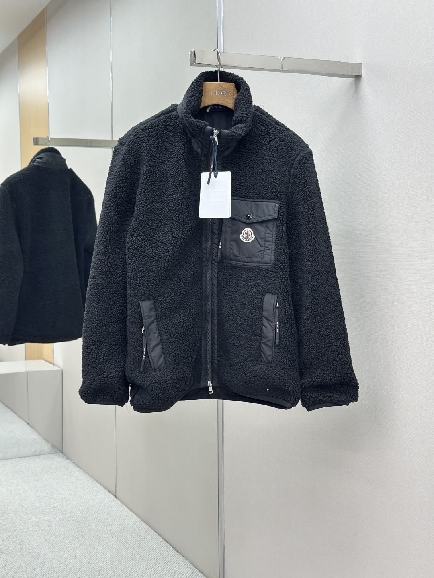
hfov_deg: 30.3
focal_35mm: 48
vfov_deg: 39.7
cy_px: 289
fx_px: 802
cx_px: 217
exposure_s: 1/154
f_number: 1.78
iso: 100
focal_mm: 6.86
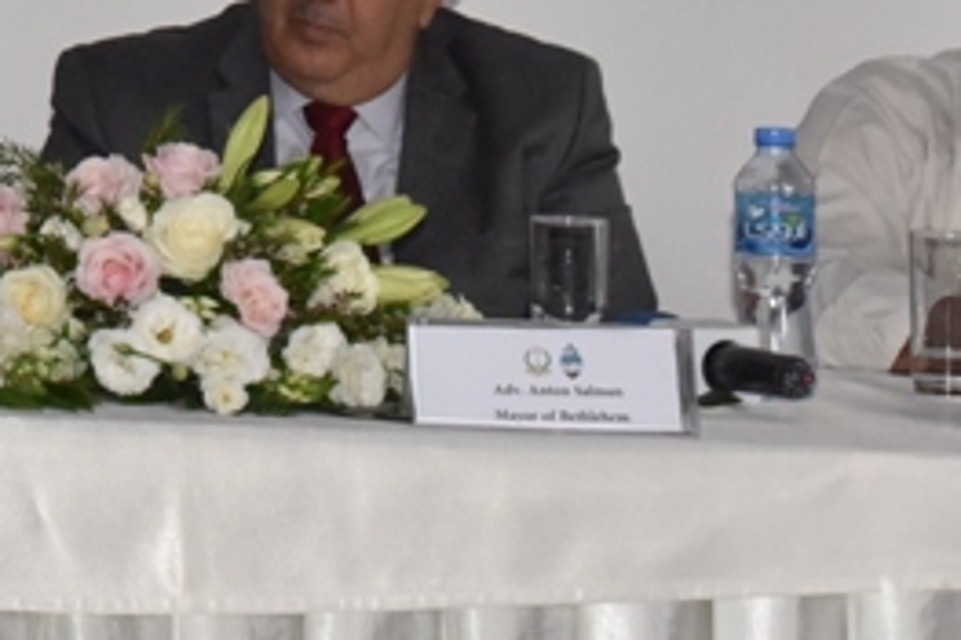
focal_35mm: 226
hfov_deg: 8.9
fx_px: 6029
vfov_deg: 6.0
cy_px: -448
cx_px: -523
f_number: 8
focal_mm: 58
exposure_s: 1/250
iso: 2500
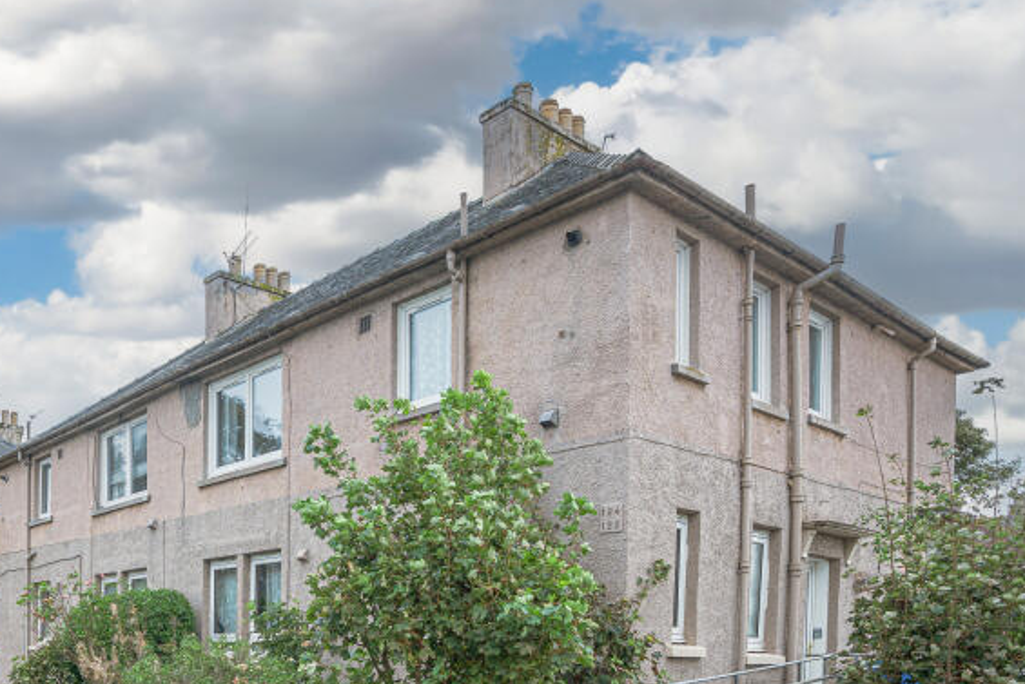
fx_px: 826
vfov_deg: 42.2
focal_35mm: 29
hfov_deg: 57.8
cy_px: 583
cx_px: 176
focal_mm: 16
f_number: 4.5
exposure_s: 1/200
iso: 100
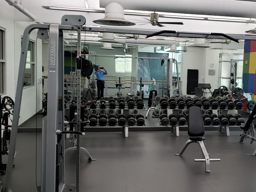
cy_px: 110
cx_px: 183
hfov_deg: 39.6
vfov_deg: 30.8
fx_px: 348
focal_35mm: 47
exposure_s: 1/120
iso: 100
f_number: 1.5
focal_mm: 4.3
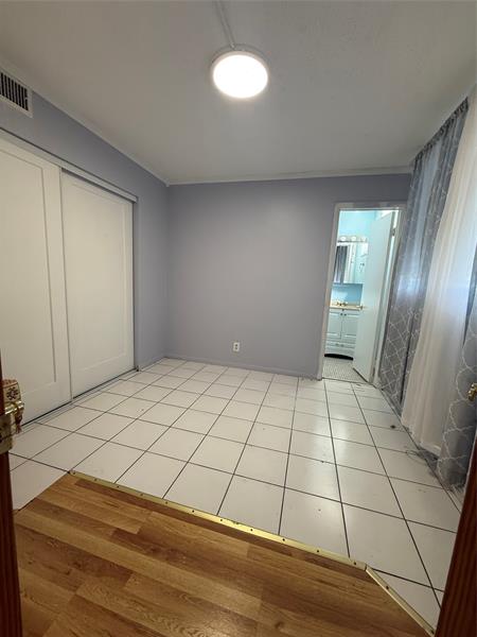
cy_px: 318
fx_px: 257
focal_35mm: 14
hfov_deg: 85.7
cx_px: 238
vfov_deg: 102.1
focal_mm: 2.22
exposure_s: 1/120
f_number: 2.2
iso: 200
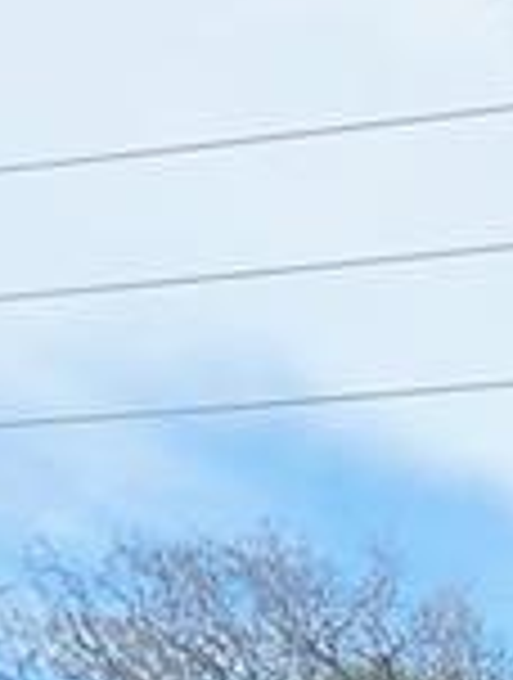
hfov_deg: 12.8
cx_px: 999
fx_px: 2027
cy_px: 1765
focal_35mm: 103
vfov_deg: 12.9
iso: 40
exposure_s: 1/1667
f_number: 1.9
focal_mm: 2.2
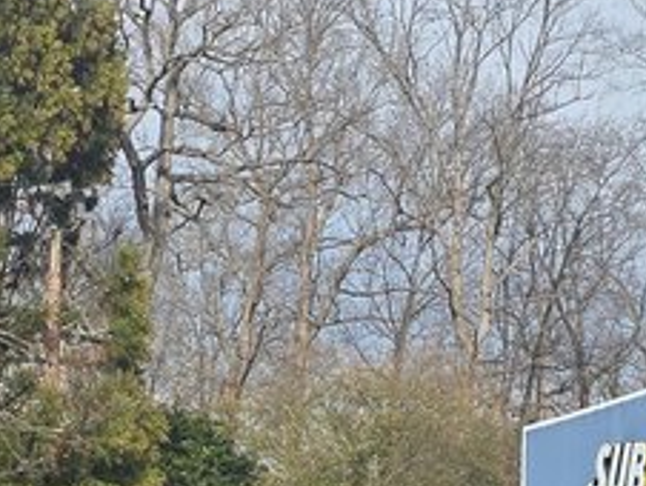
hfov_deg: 12.8
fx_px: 2877
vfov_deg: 9.3
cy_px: 799
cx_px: 322
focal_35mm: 154
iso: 12
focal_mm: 6.3
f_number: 1.7
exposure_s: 1/467
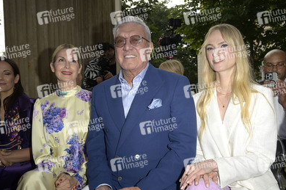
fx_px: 294
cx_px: 139
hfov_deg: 51.9
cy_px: 108
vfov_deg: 35.8
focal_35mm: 37
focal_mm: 32
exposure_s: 1/250
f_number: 10
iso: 500
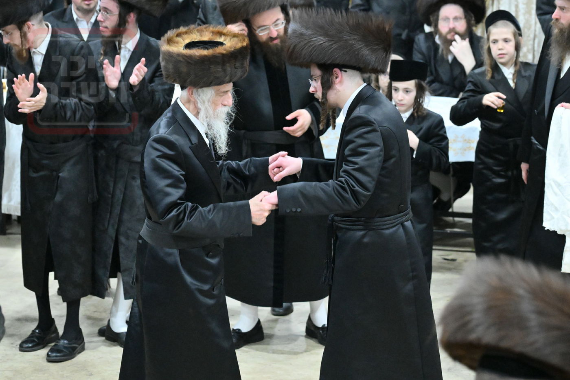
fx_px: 2248
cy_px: 190
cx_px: 285
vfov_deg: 9.7
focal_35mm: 142
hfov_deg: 14.5
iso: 5000
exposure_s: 1/250
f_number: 4
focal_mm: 95
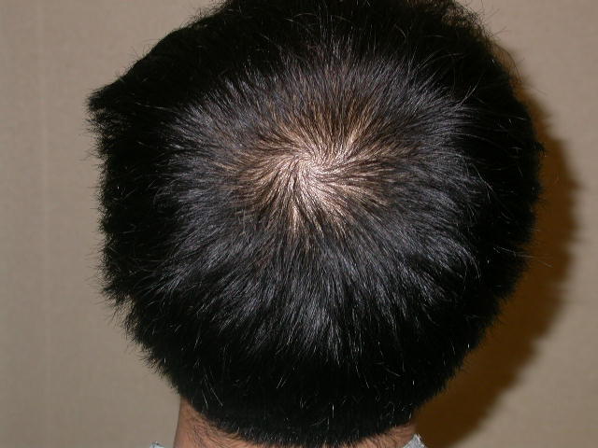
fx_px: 1797
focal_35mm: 104
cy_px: 224
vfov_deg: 14.2
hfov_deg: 18.9
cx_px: 299
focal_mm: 21.5
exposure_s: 1/60.3
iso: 100
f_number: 4
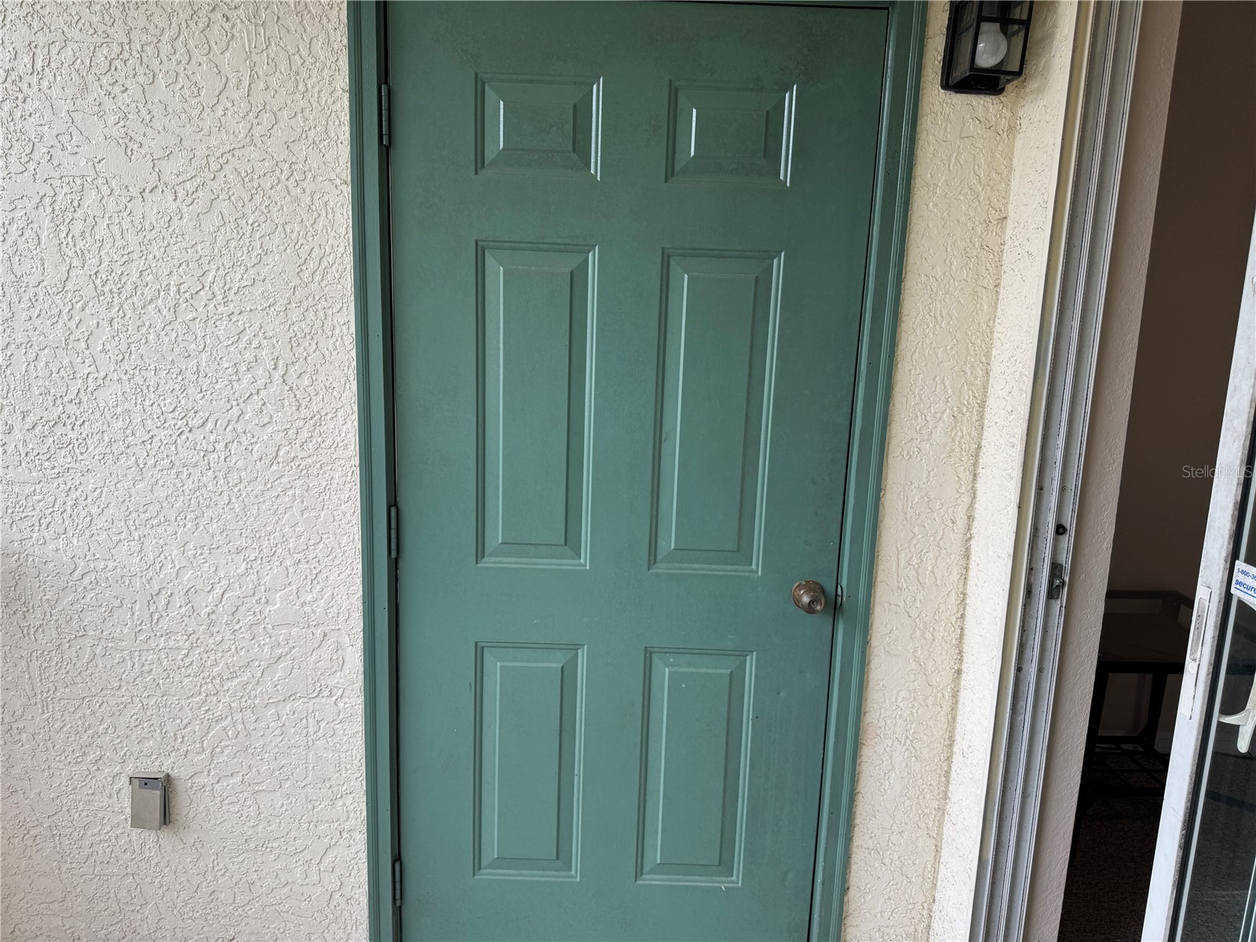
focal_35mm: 24
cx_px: 628
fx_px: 871
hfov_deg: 71.6
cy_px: 471
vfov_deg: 56.8
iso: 80
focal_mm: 6.76
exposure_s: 1/340
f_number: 1.78
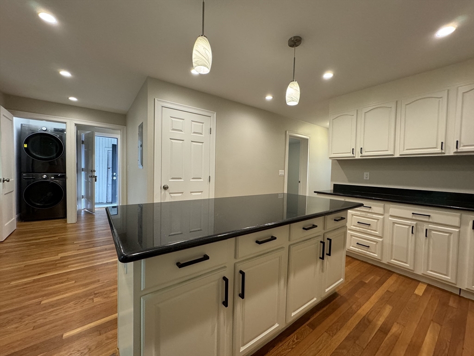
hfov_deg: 102.1
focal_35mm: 14
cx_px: 237
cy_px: 178
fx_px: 192
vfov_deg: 85.7
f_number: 2.2
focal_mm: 2.22
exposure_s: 1/120
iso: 250
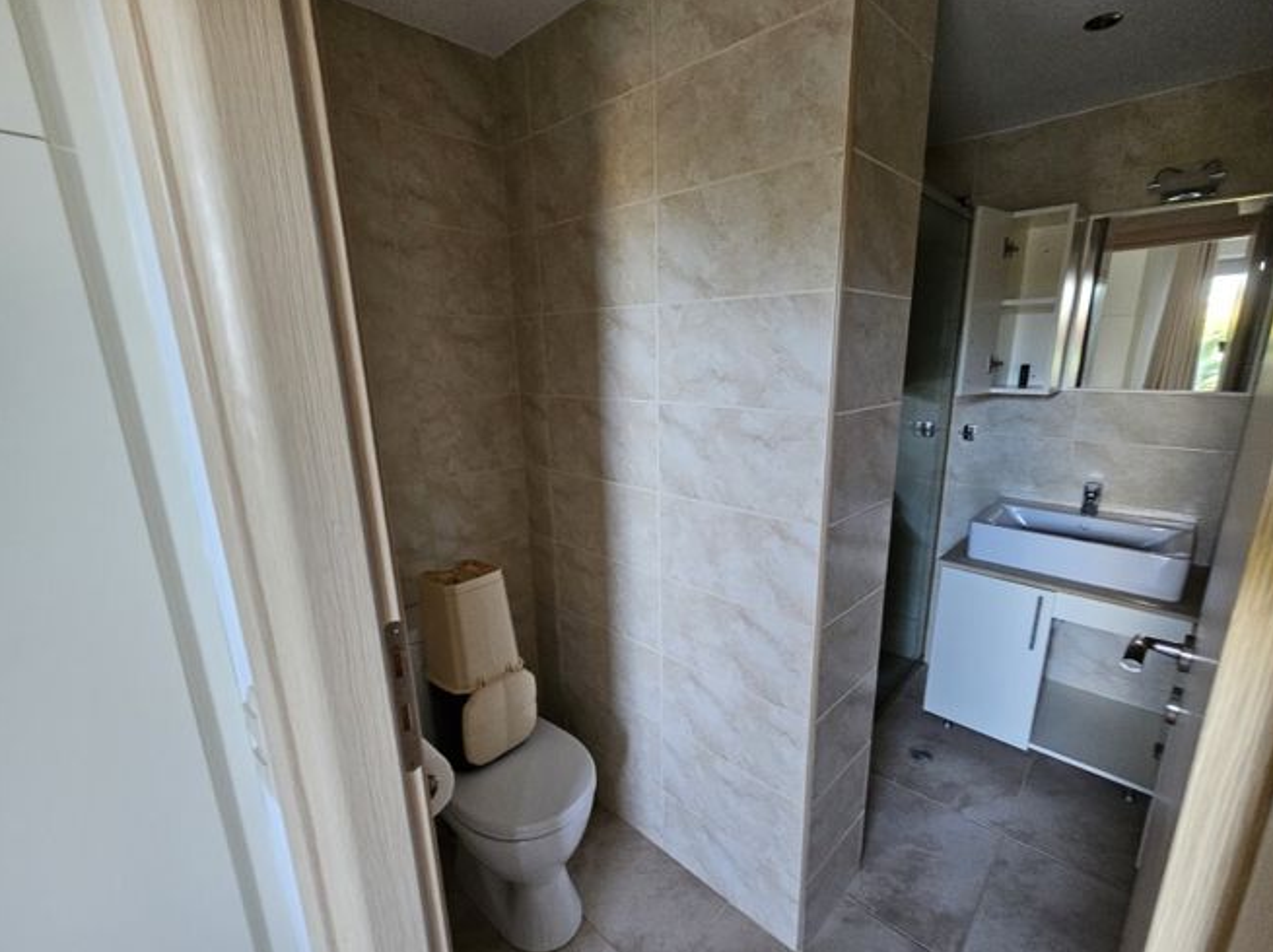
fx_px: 514
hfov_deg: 102.0
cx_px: 679
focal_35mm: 14
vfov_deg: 85.5
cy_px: 501
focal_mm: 2.2
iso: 320
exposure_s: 1/33.3
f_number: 2.2
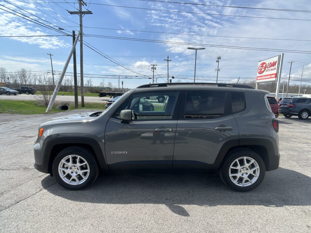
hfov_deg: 67.3
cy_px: 116
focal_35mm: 26
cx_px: 156
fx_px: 234
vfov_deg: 53.1
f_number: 1.5
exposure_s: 1/4630
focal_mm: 5.7
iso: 50
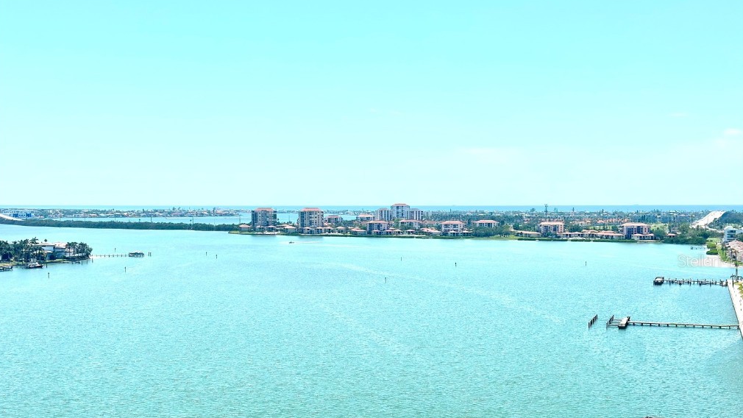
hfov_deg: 39.2
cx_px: 371
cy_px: 261
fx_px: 1044
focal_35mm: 53
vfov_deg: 22.6
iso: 100
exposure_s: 1/10870
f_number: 1.78
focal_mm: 6.86
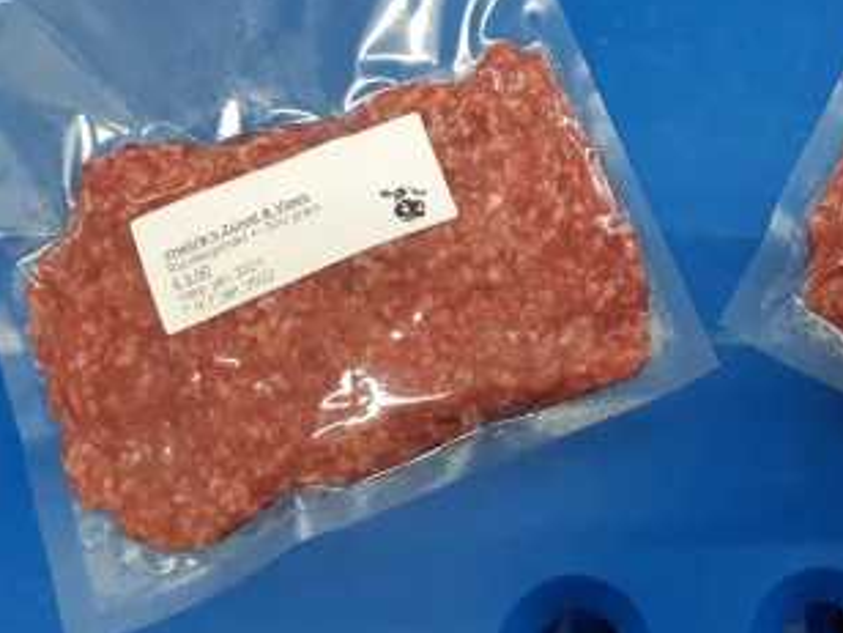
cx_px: 680
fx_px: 1096
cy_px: 181
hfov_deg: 40.3
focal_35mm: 45
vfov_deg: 31.8
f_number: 1.7
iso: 250
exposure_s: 1/50
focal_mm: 3.92
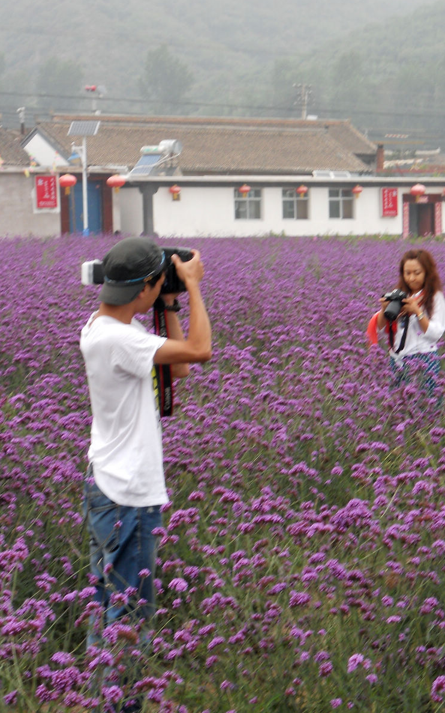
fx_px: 2134
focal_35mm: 110
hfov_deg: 11.9
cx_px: 364
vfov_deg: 18.9
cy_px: 354
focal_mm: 13.9
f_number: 5.9
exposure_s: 1/50
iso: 80
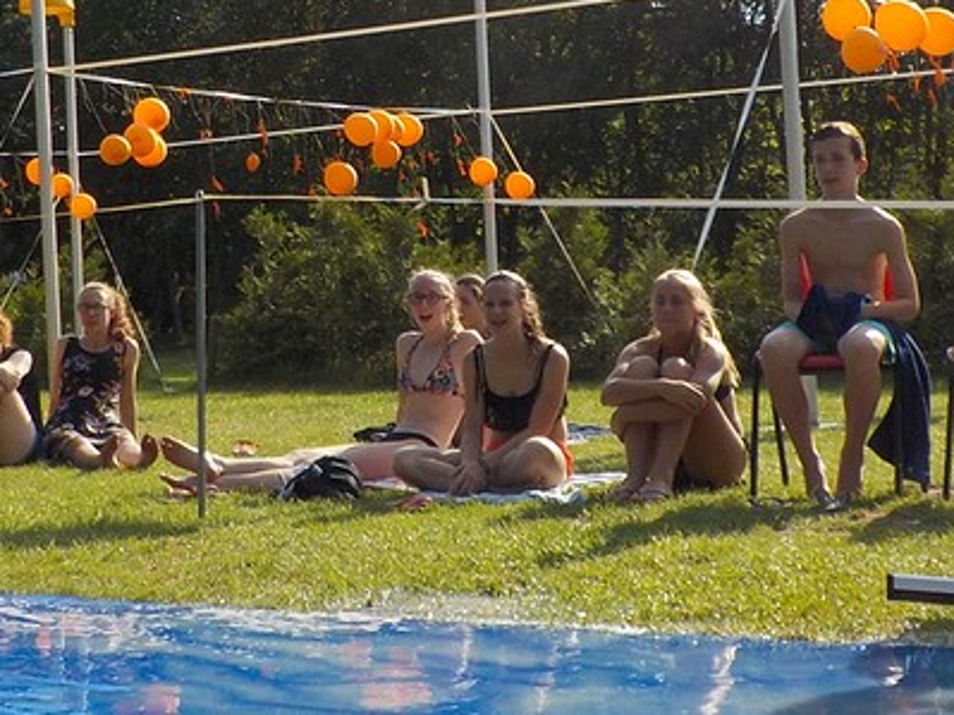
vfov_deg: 18.8
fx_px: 2121
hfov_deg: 25.3
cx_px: 356
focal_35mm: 77
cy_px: 74
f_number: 3.3
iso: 125
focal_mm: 4.1
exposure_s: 1/1000
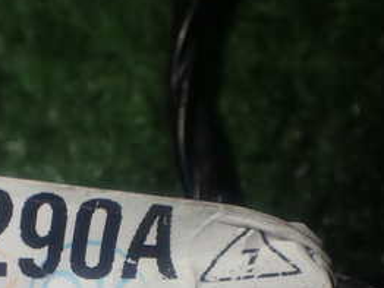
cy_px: 297
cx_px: 94
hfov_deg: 22.3
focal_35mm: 87
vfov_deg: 16.6
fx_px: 966
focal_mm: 6.83
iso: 100
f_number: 2.7
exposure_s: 1/80
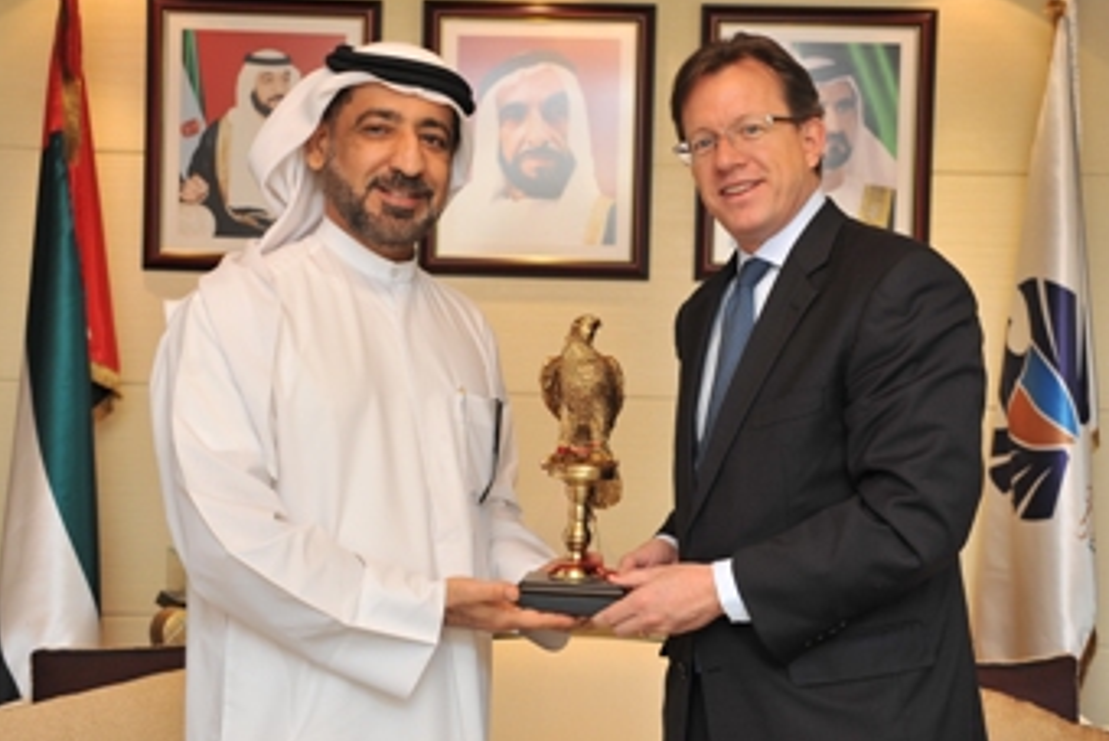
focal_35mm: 55
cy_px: 361
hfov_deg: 36.2
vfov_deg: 24.6
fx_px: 1695
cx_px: 561
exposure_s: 1/80
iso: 800
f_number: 5
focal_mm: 44
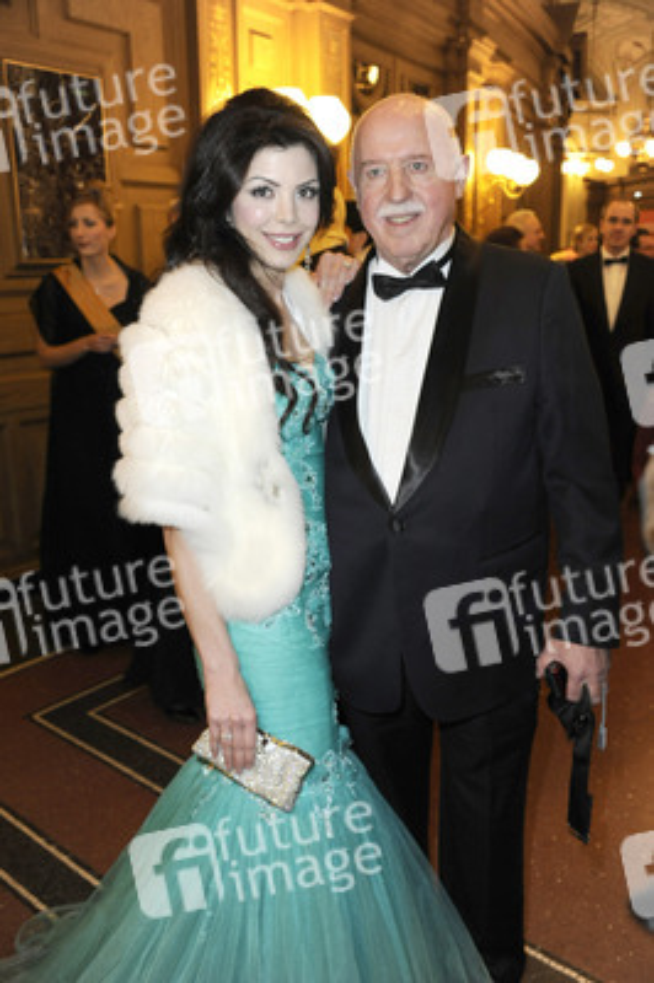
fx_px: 928
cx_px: 327
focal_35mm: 34
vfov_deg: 55.8
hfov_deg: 38.8
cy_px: 492
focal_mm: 34
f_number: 5.6
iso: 2000
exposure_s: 1/50
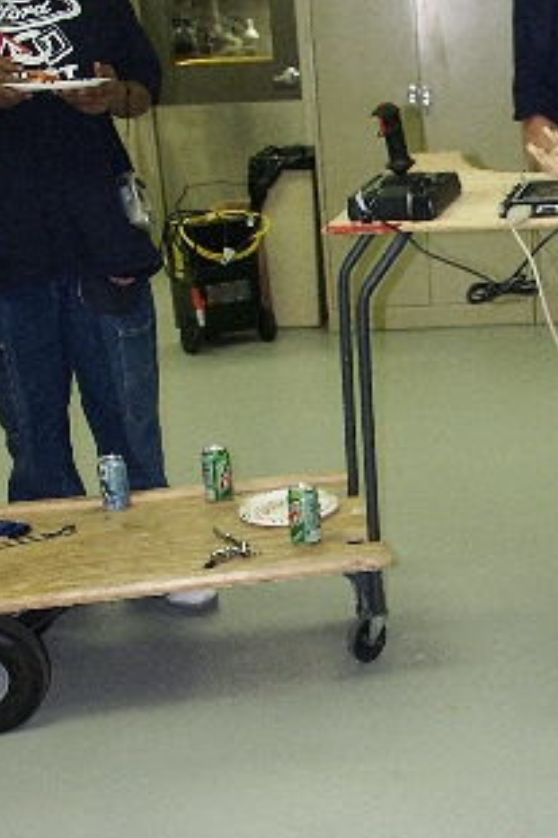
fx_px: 1396
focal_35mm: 60
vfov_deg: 32.8
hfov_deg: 21.4
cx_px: 623
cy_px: 620
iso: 200
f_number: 2.8
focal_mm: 7.21
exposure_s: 1/45
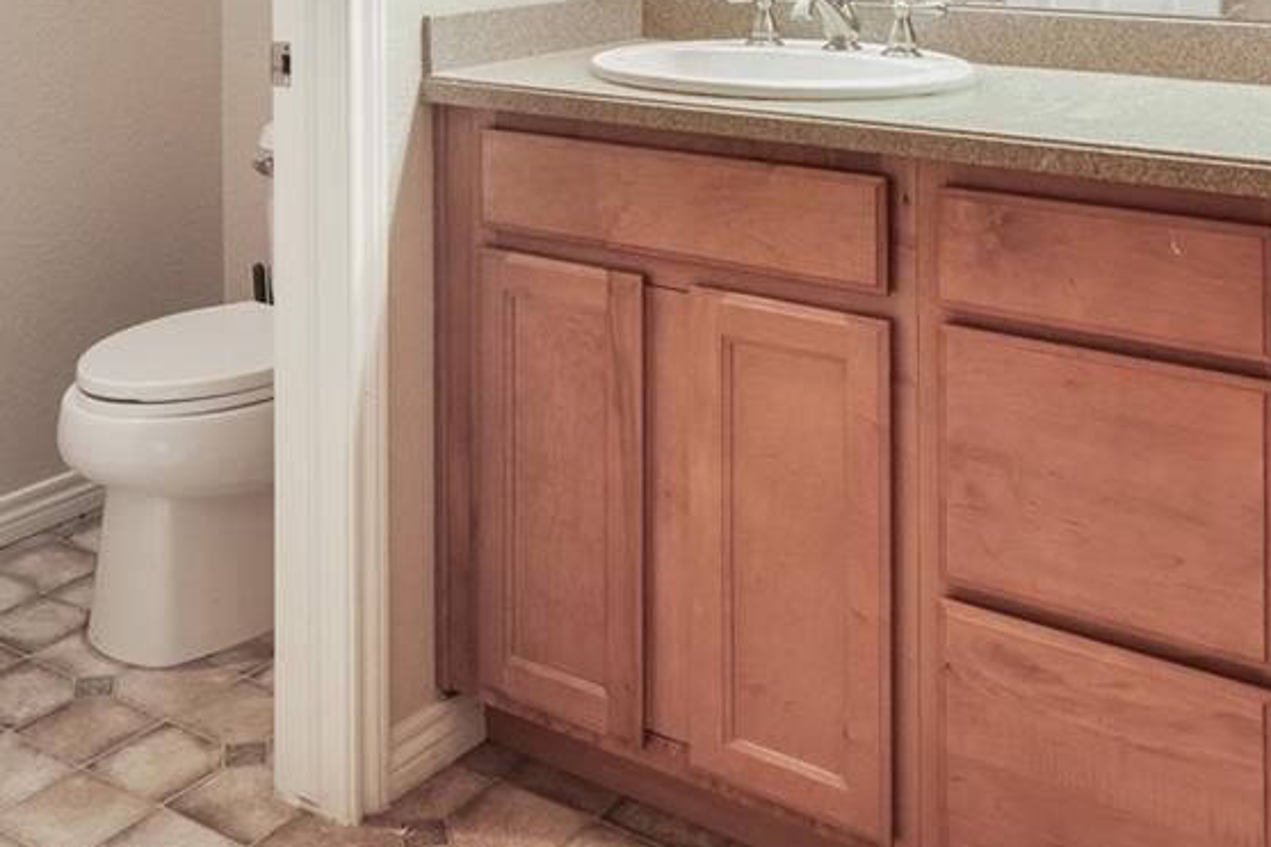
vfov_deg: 26.3
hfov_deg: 42.3
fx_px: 1623
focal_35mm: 46
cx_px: 456
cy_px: -148
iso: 400
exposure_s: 2.5
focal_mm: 16
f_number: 11
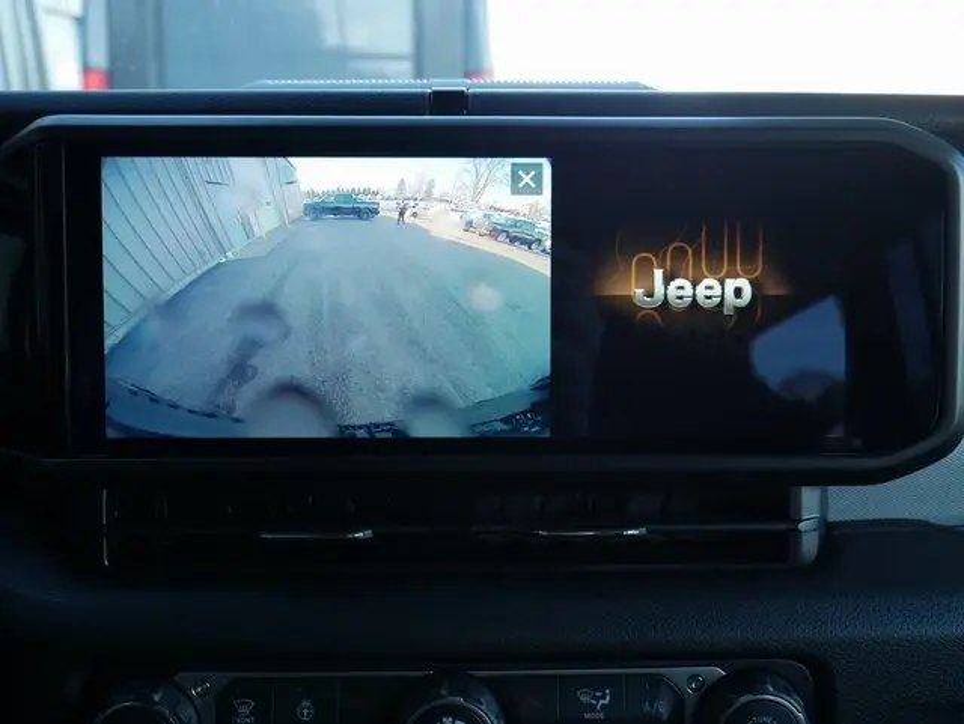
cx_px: 482
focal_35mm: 40
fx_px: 1115
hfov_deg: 46.8
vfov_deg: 36.0
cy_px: 362
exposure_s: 1/60
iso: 400
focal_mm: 20
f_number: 5
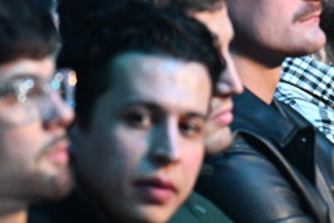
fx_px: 7542
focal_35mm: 813
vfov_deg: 1.7
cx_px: 358
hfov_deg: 2.5
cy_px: 136
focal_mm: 200
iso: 3200
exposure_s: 1/200
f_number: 2.8
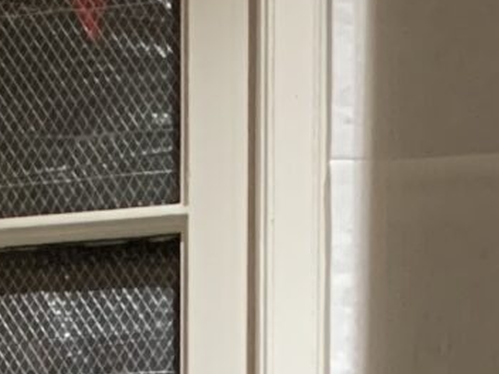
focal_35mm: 189
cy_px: 1319
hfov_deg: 10.3
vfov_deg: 6.7
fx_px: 2724
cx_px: -111
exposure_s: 1/60
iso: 250
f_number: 1.8
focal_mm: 4.25
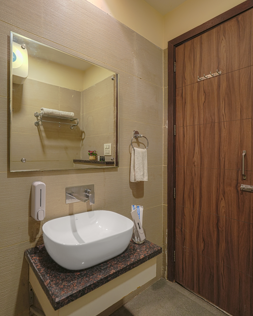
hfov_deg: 68.1
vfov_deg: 80.4
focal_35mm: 20
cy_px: 158
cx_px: 123
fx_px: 187
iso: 1000
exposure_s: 1/15
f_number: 4
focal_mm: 17
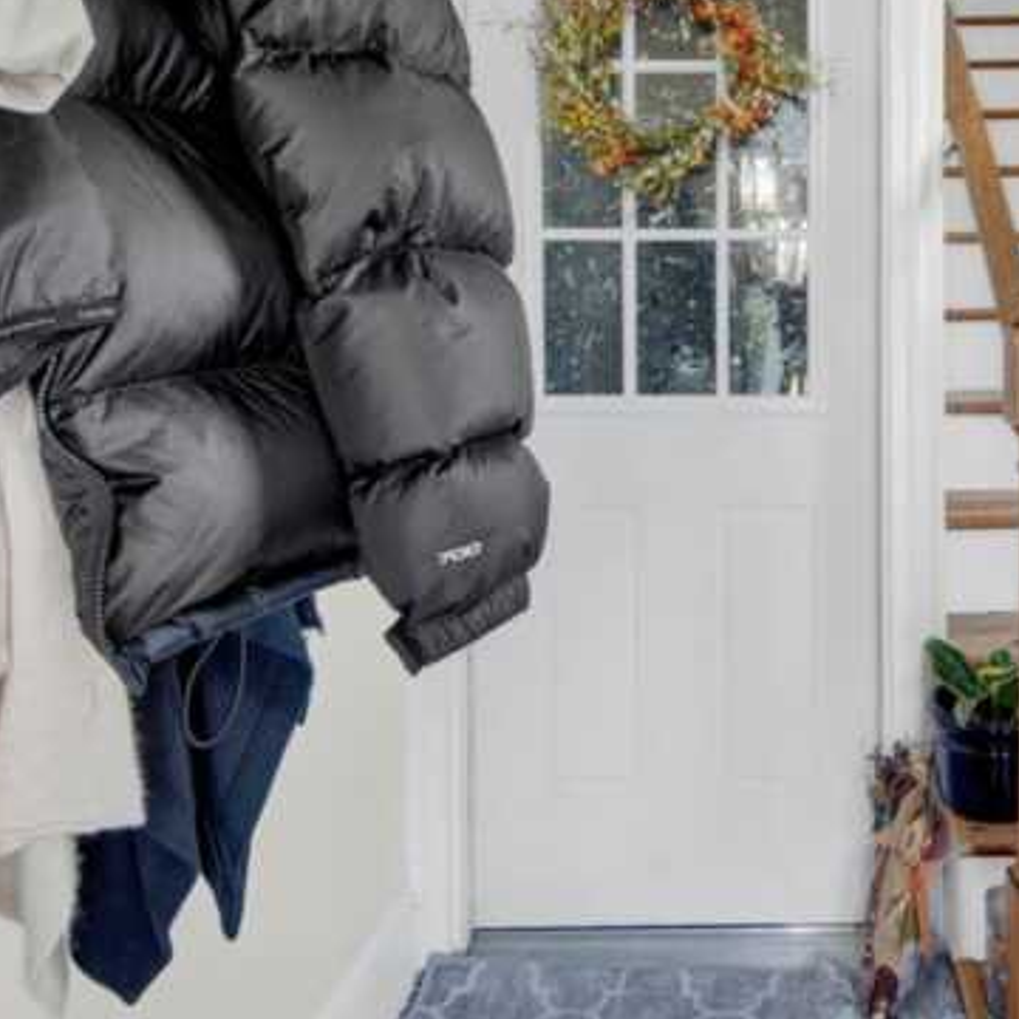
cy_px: 316
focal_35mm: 29
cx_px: 829
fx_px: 966
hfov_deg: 51.8
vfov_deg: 54.2
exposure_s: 1/3
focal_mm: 8
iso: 100
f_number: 8
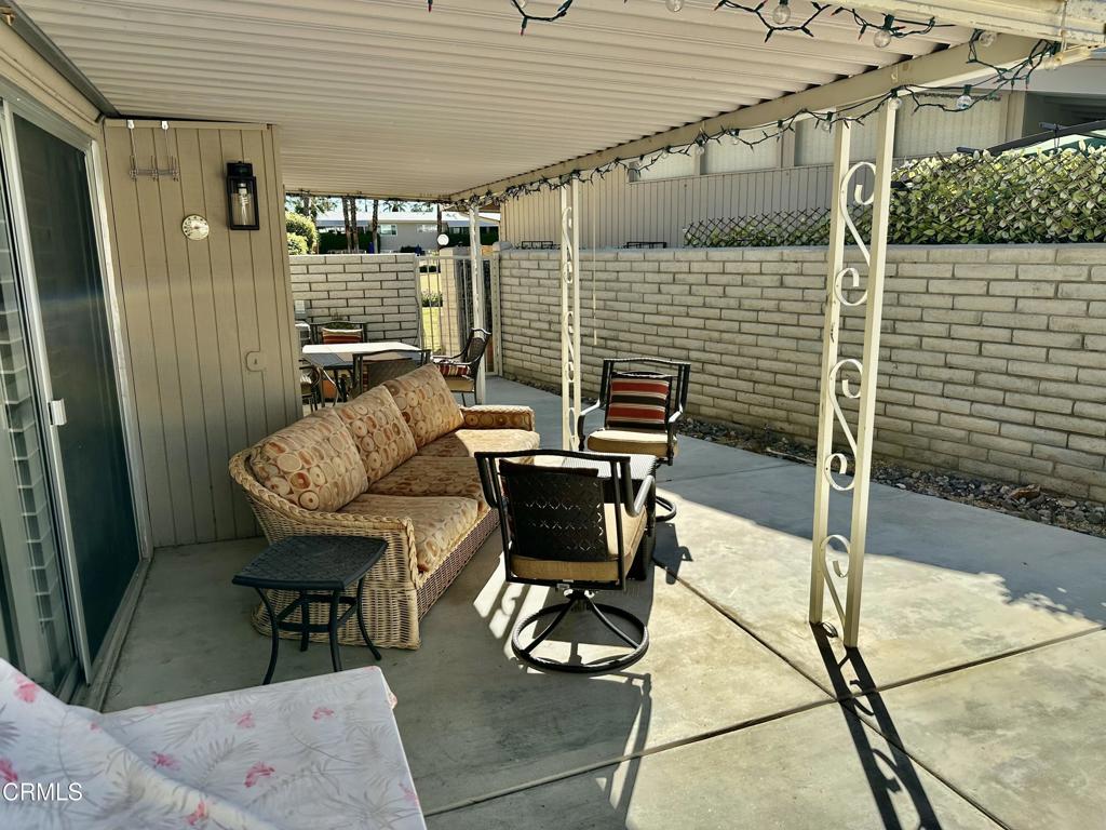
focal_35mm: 24
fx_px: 767
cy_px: 415
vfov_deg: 56.8
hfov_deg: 71.6
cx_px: 553
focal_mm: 6.86
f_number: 1.78
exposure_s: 1/2469
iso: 80
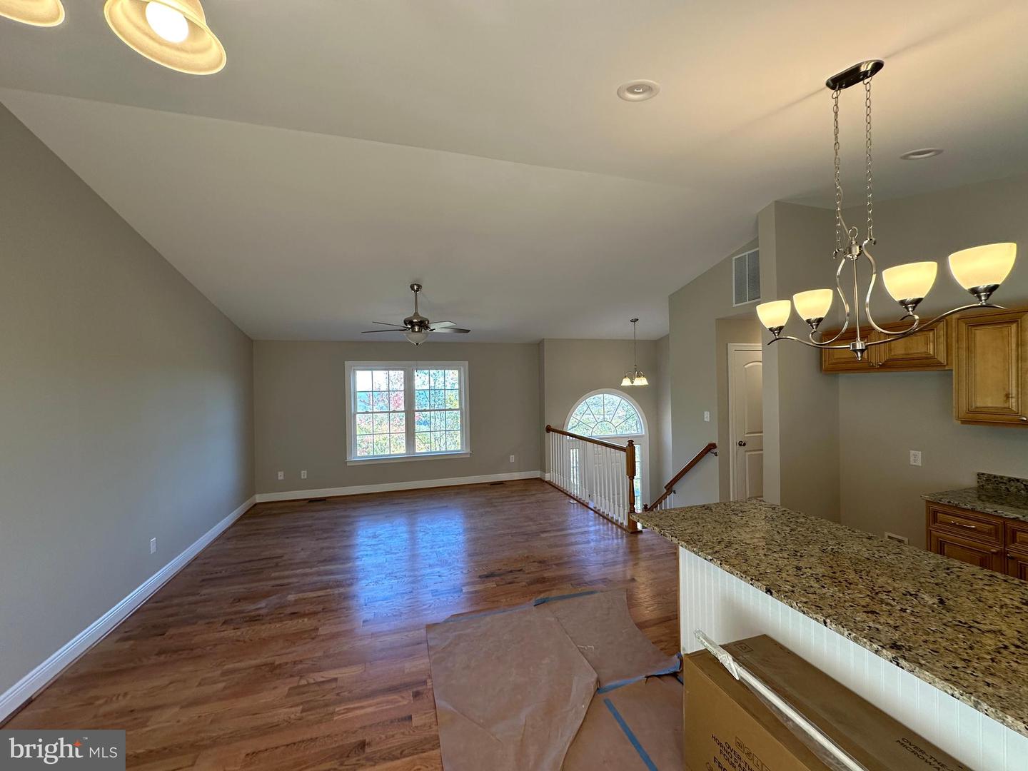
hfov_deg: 102.1
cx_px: 514
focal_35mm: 14
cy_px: 386
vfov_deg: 85.7
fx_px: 416
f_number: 2.2
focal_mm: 2.22
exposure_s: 1/120
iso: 100
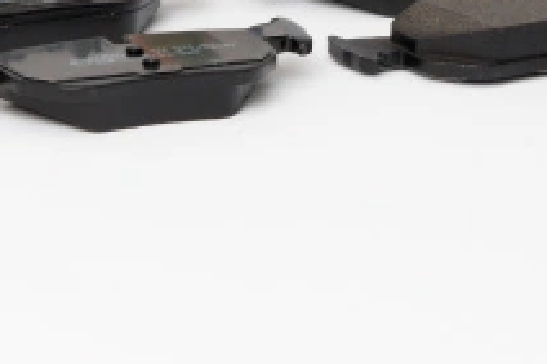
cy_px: 44
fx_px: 3544
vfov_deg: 5.9
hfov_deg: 8.8
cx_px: 359
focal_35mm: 233
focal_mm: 55
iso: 100
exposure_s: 1/200
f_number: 13
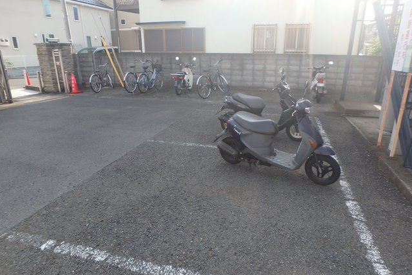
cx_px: 206
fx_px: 252
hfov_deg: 78.6
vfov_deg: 57.3
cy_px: 135
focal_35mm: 22
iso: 125
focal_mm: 3.7
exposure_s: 1/400
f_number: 3.5
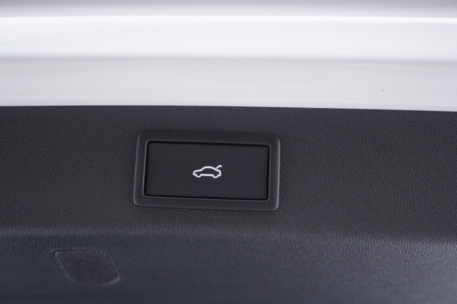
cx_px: 228
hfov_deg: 53.1
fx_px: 457
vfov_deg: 36.9
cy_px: 152
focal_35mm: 36
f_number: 2.8
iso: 320
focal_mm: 24
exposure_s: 1/40
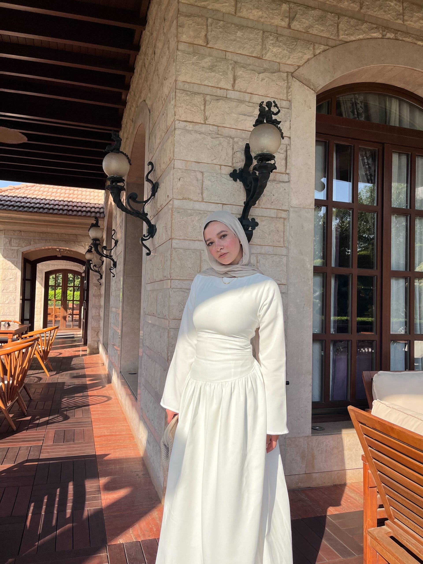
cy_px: 282
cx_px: 212
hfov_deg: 53.1
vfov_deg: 67.3
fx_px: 424
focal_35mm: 26
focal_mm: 5.1
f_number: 1.6
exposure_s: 1/1647
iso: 50
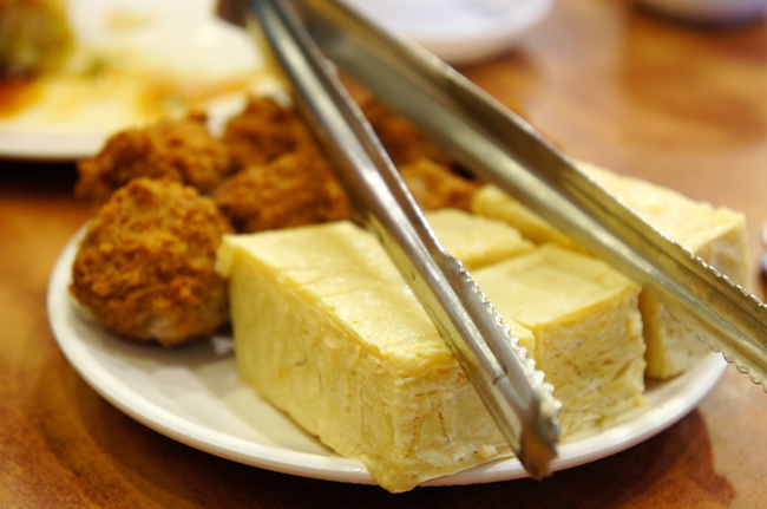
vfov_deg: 17.1
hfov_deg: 25.6
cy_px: 254
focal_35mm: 80
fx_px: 1691
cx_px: 384
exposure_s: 1/15
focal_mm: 53
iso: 400
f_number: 5.6
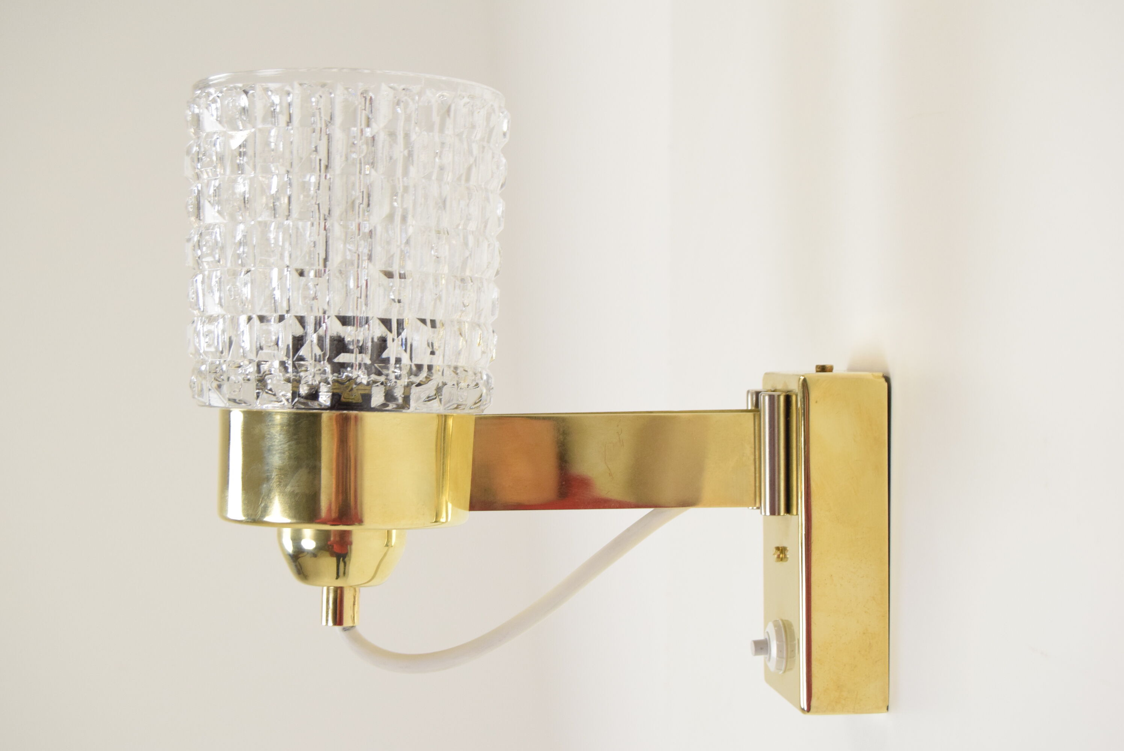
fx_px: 1968
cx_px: 562
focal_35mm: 63
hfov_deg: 31.9
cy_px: 376
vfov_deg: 21.6
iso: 1600
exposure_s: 1/200
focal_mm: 42
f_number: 7.1
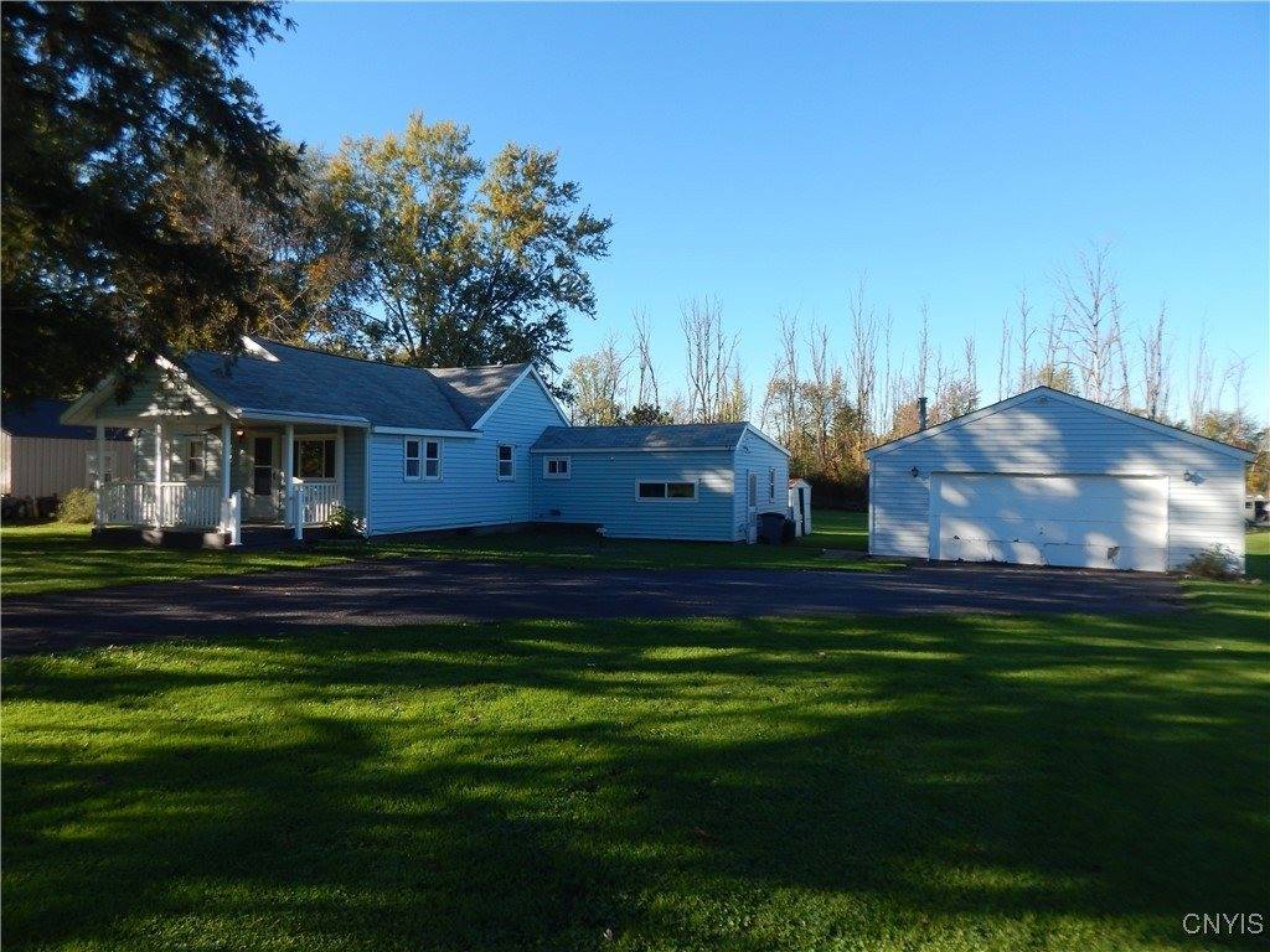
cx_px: 635
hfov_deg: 73.9
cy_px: 476
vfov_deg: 58.9
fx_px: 844
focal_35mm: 23
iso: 125
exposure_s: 1/800
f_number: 3
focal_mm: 4
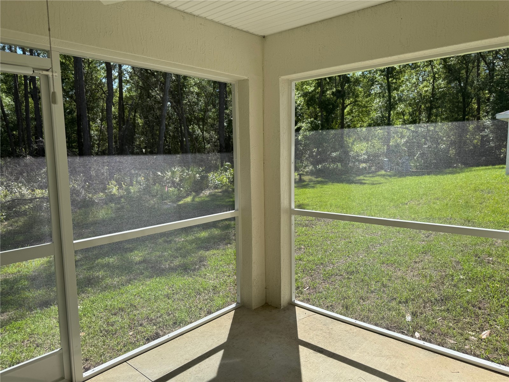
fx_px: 353
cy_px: 191
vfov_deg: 56.8
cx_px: 254
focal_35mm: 24
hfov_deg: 71.6
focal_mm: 6.76
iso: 80
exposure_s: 1/1395
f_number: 1.78
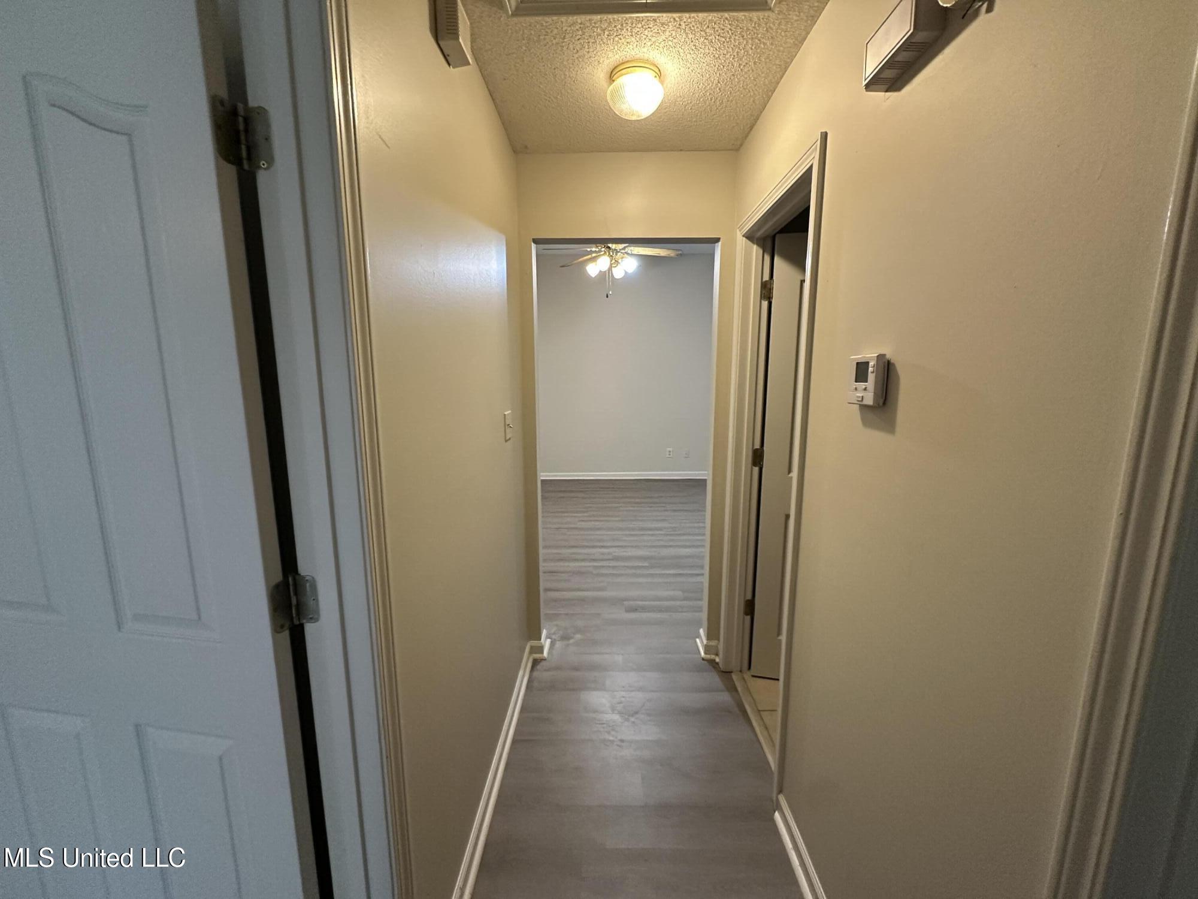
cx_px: 599
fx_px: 485
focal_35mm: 14
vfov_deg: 85.7
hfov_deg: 102.1
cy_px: 450
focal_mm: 2.22
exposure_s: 1/60
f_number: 2.2
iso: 320
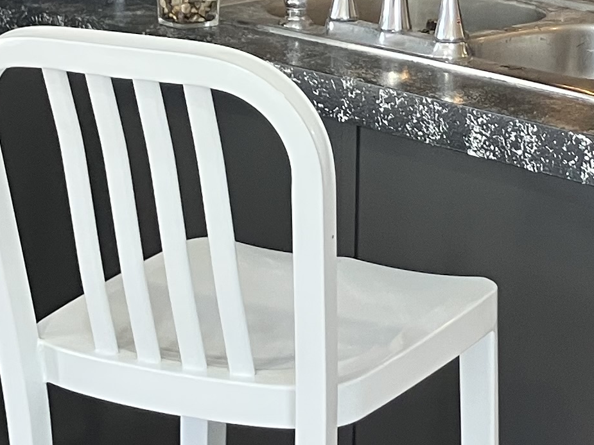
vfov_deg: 12.0
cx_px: 464
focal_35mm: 122
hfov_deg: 16.0
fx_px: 2094
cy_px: 29
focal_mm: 3.99
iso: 125
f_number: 1.8
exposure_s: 1/60
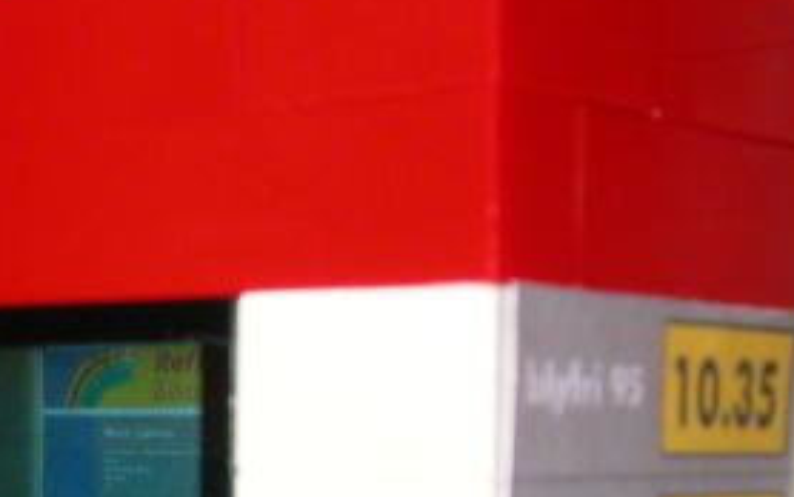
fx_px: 2273
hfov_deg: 19.0
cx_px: -80
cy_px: 666
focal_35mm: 105
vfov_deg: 12.1
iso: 100
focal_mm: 6.6
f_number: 4.8
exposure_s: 1/59.9
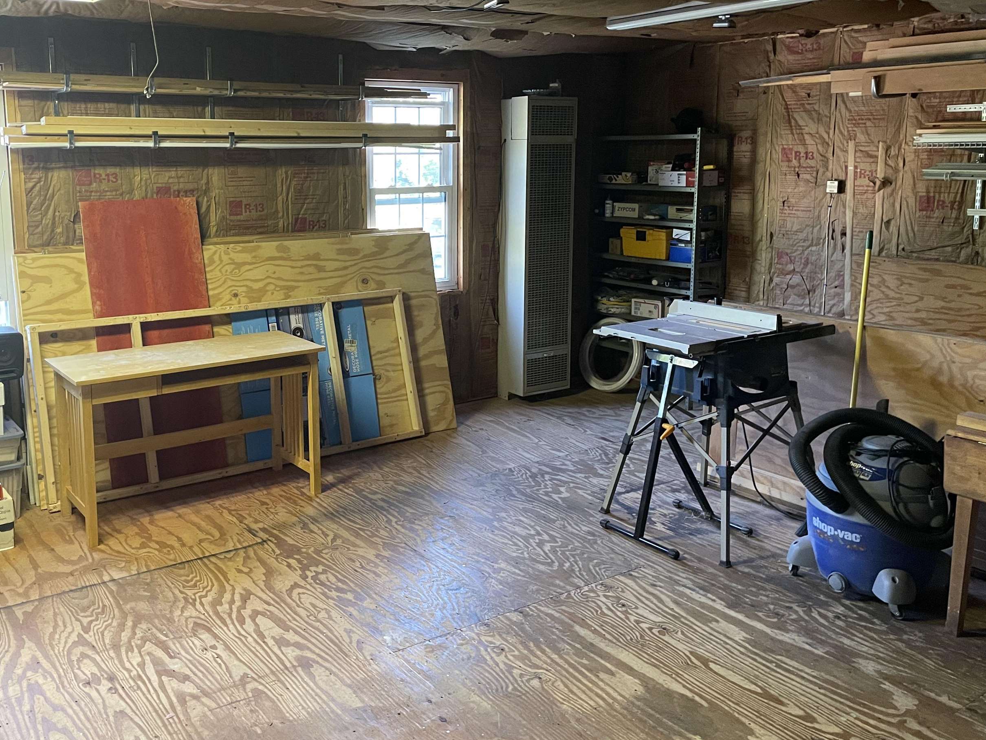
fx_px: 940
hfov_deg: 55.0
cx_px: 398
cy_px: 287
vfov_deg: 42.7
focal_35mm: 33
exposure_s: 1/40
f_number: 1.6
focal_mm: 4.2
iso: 400
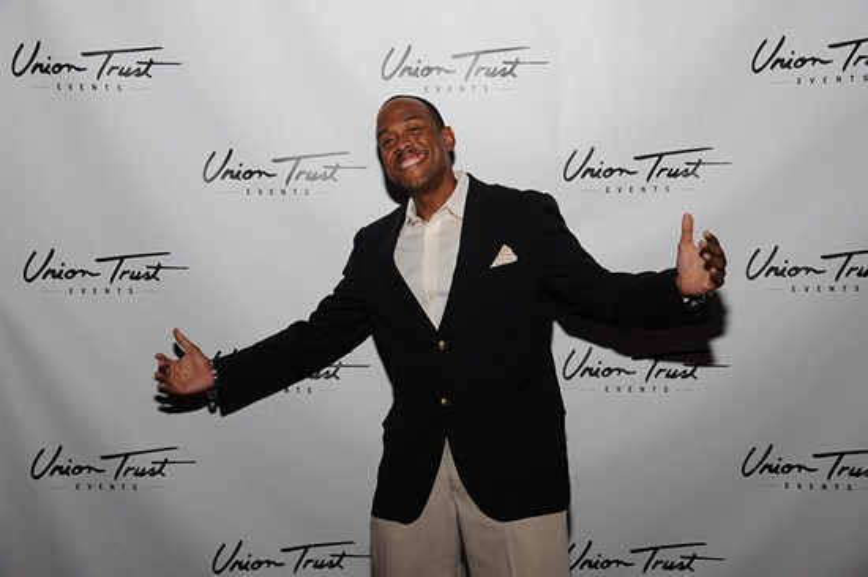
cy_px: 288
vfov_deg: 30.5
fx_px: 1060
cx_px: 434
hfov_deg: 44.5
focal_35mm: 44
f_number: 6.3
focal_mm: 44
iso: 1250
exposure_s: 1/60
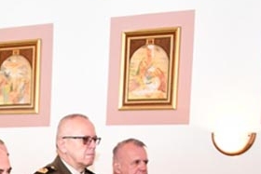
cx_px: -113
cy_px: 358
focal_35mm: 120
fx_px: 870
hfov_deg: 15.9
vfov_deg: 10.4
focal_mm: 28
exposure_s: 1/250
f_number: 3.5
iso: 3600
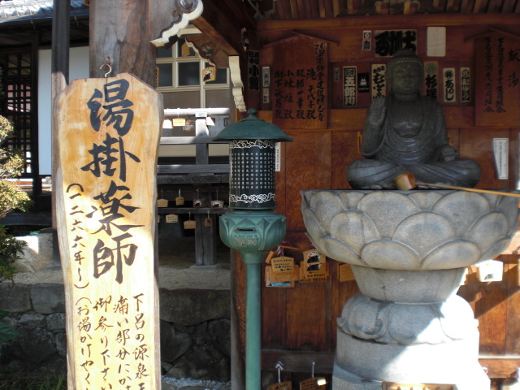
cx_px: 260
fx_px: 571
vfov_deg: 37.7
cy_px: 195
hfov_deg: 49.0
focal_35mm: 38
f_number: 3.1
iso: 64
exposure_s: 1/160
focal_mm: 6.3
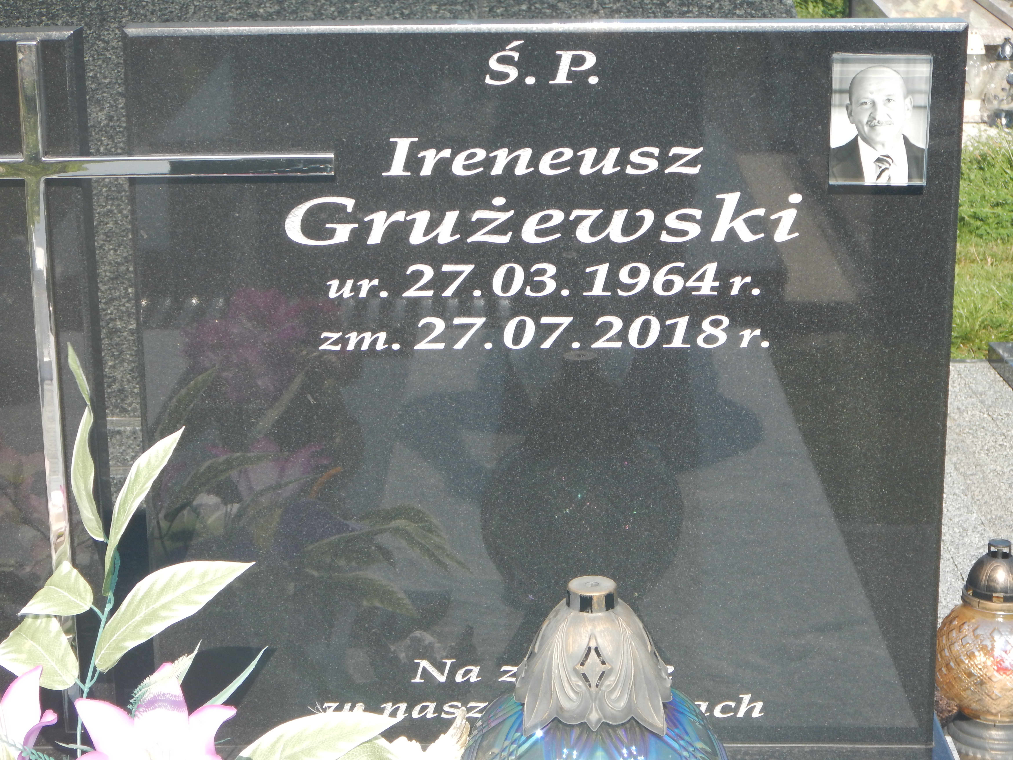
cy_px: 380
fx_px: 2107
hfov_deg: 27.0
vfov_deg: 20.4
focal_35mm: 72
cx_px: 506
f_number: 4.5
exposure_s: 1/400
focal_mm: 13
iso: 125
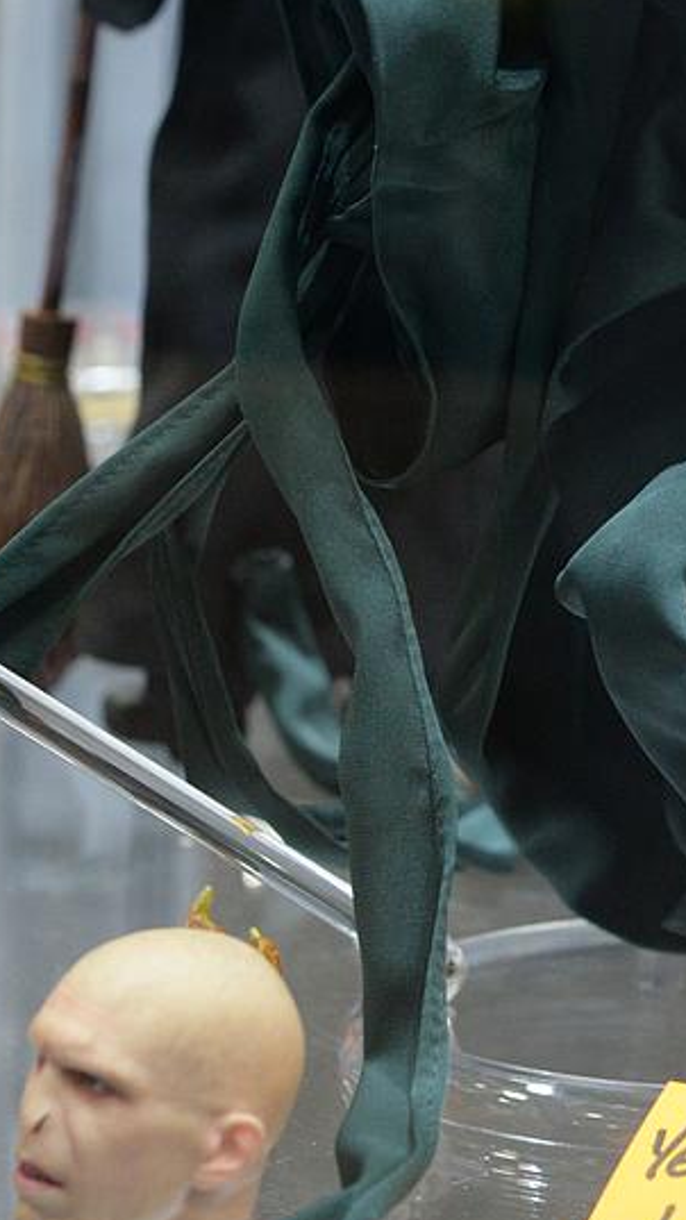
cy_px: 325
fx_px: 3784
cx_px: 661
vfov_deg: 18.2
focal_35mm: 117
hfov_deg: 10.3
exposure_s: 1/100
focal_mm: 50
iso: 3200
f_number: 5.6
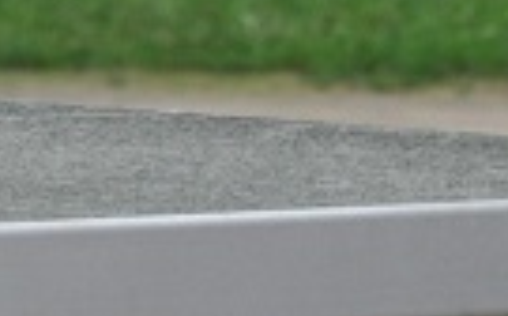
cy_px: -310
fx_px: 10661
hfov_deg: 2.7
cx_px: 233
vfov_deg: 1.7
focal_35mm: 771
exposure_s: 1/400
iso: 800
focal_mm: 85
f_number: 5.6
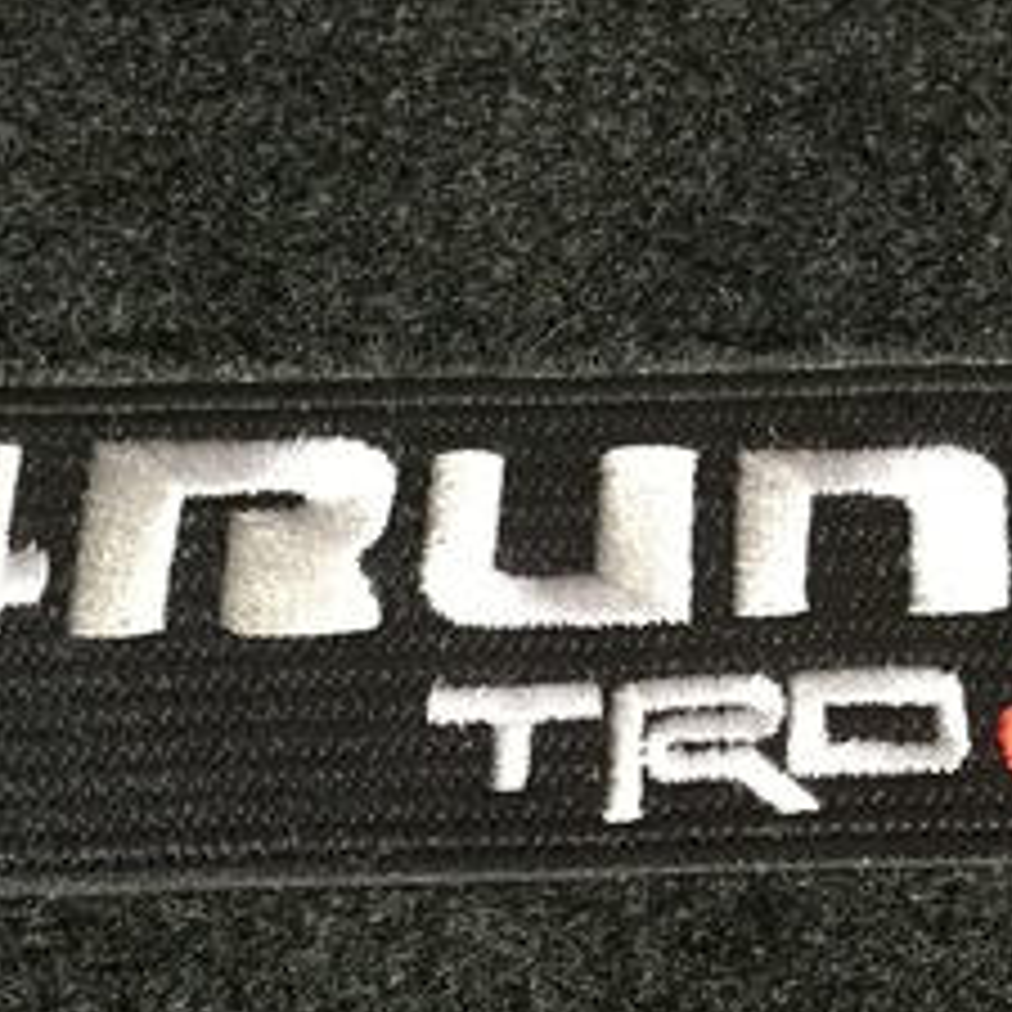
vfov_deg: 22.1
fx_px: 2580
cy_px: 711
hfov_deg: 21.9
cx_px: 819
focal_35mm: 78
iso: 250
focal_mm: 3.3
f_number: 2.4
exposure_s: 1/15
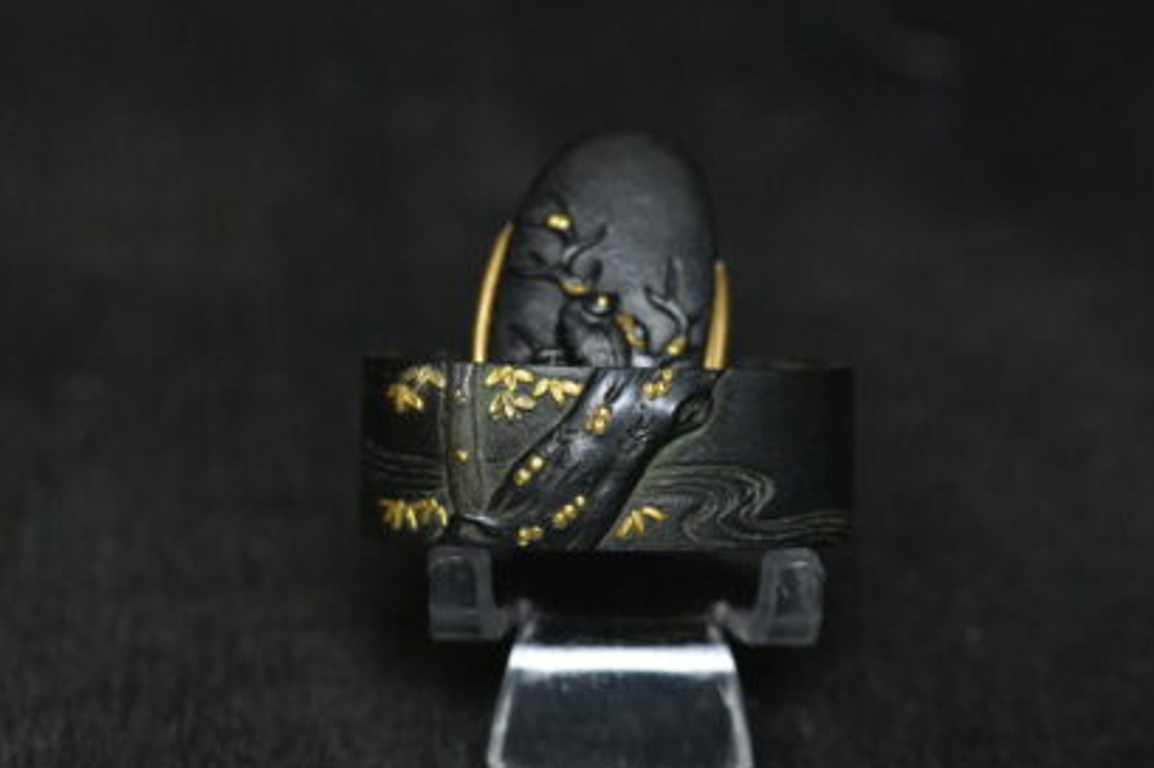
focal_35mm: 118
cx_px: 643
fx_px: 3779
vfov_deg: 11.6
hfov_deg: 17.4
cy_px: 381
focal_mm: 105
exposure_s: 1/125
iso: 8000
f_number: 10
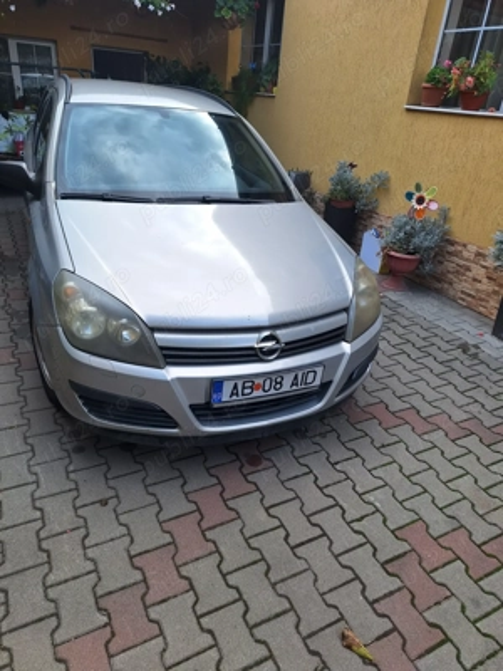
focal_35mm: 23
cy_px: 336
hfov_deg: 58.9
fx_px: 446
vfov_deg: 73.9
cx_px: 252
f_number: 1.8
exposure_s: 1/320
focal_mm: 5.54
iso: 40
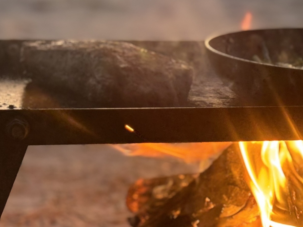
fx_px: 779
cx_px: 229
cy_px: 109
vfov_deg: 16.6
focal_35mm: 89
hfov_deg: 21.8
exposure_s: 1/40
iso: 200
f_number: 1.6
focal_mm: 5.96
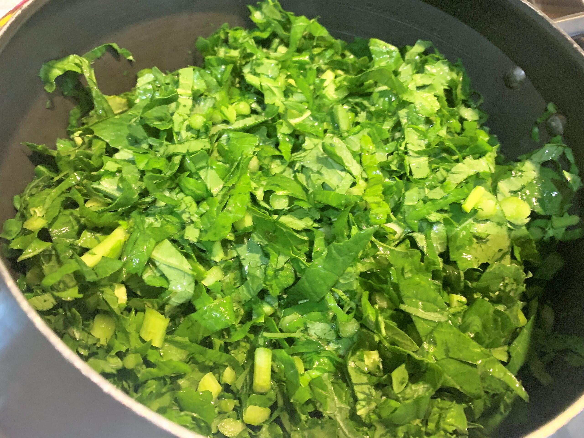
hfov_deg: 67.3
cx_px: 292
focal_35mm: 26
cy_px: 219
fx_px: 439
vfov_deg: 53.1
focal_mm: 4.25
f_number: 1.8
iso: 400
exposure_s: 1/25
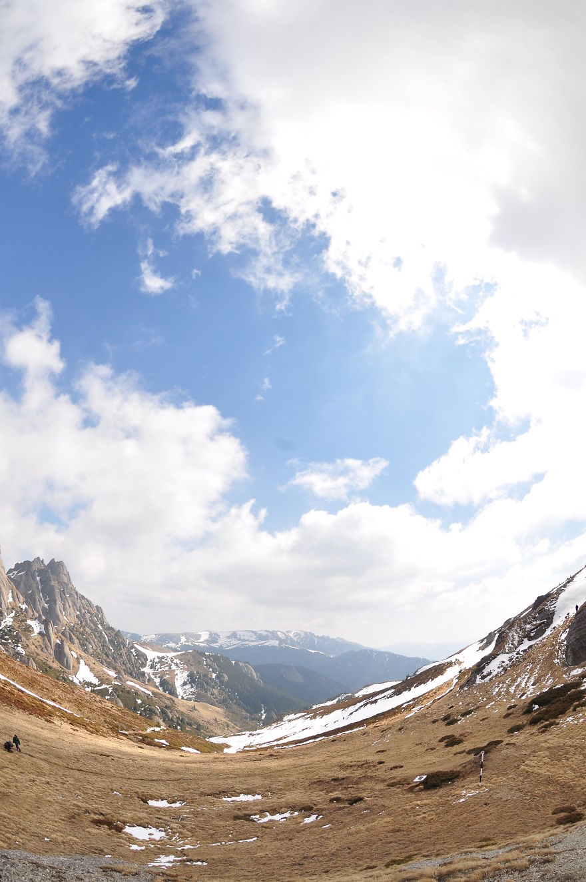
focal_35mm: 16
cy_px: 441
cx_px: 293
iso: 320
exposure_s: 1/500
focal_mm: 10.5
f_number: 10
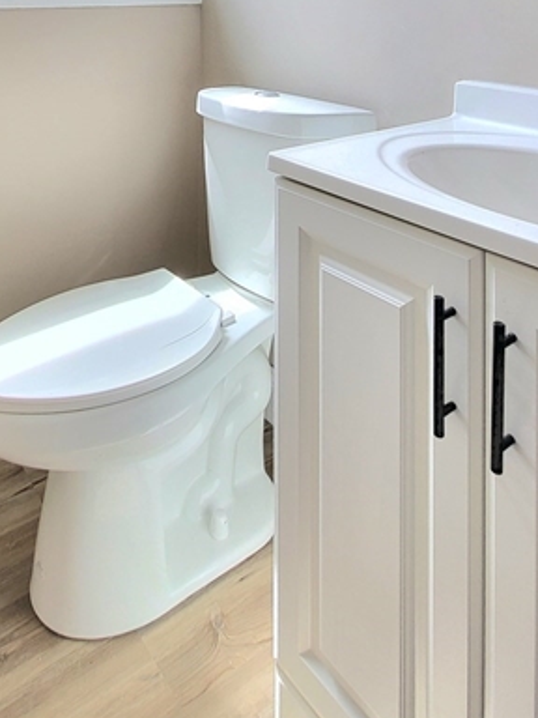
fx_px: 539
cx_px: 187
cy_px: 9
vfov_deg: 53.7
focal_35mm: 26
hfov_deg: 52.2
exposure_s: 1/60.2
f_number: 2.2
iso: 64
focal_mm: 1.74
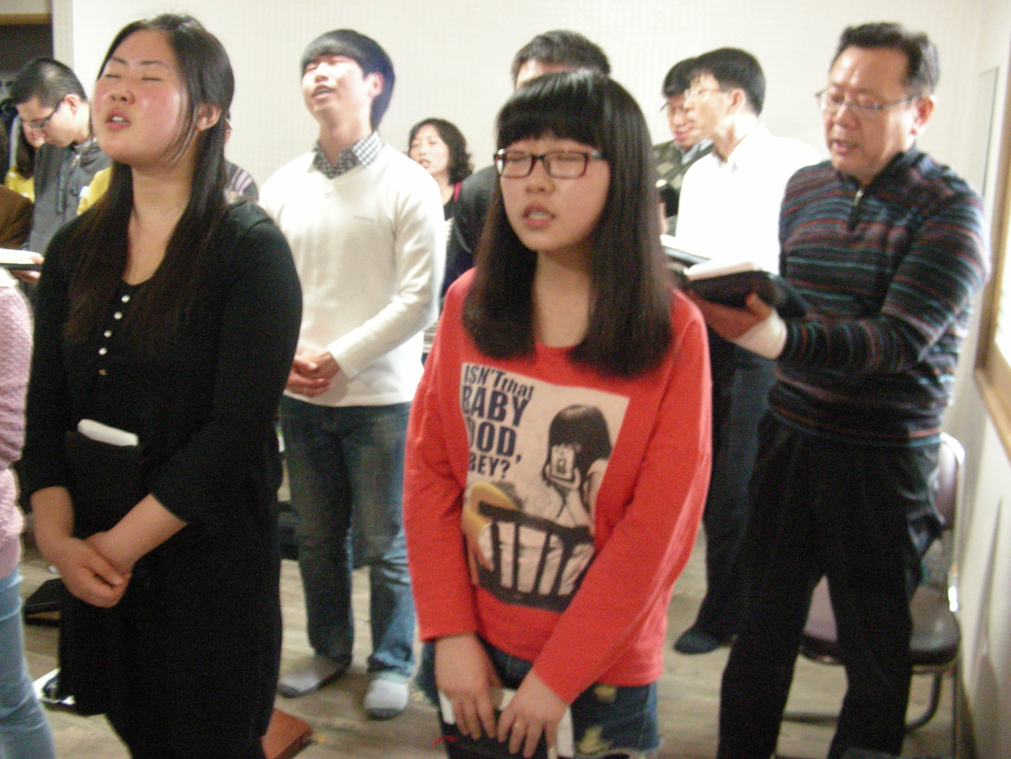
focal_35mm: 38
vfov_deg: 37.7
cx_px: 506
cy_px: 380
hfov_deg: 49.0
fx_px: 1110
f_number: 3.5
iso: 605
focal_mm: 6.3
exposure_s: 1/8
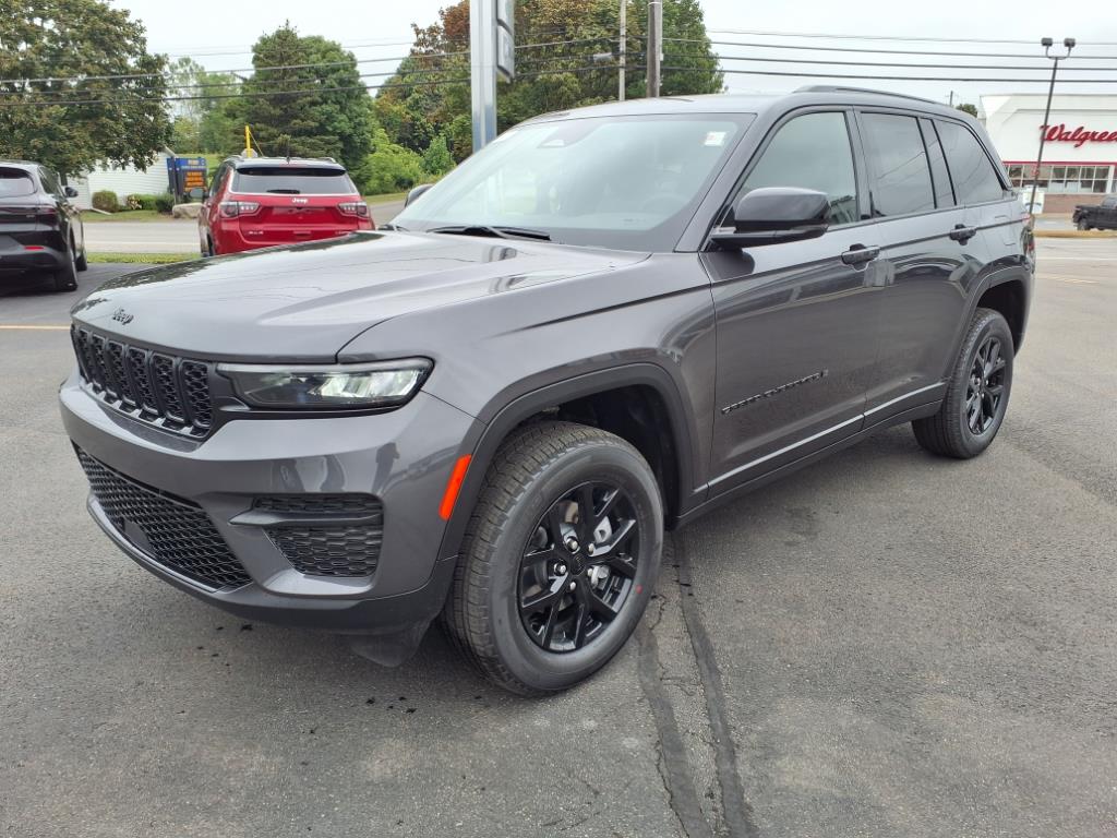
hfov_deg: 65.3
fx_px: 871
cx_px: 558
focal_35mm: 27
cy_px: 419
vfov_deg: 51.4
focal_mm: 3.58
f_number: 1.9
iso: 40
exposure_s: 1/556
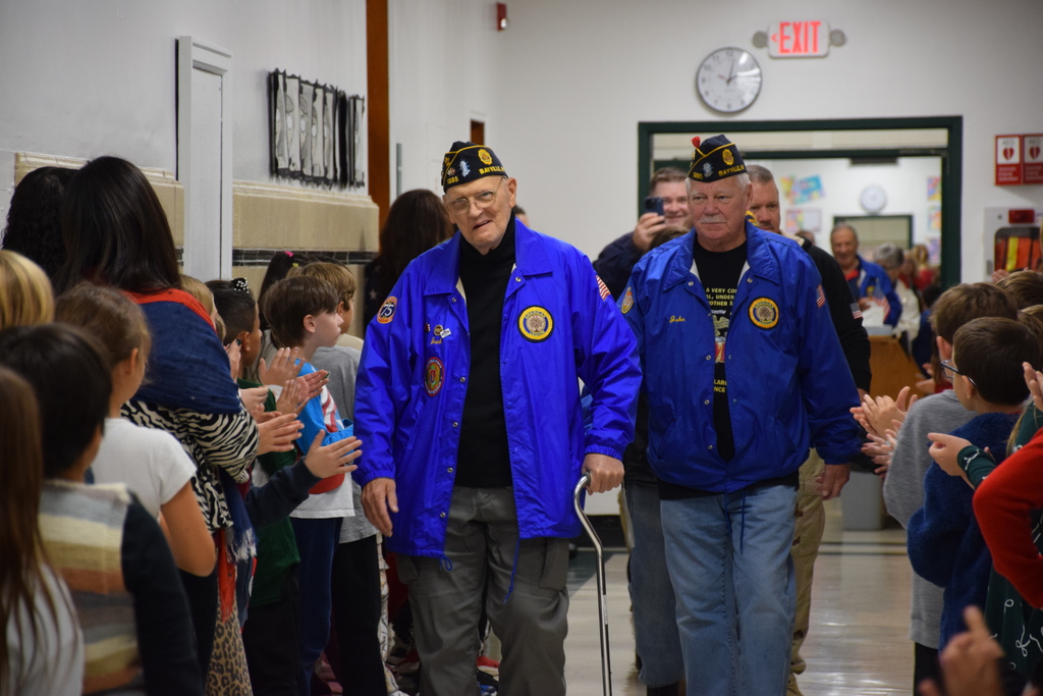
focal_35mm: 174
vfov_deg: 7.9
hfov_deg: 11.8
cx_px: 522
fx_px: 5042
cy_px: 348
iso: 1100
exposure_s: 1/60
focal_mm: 116
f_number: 5.6
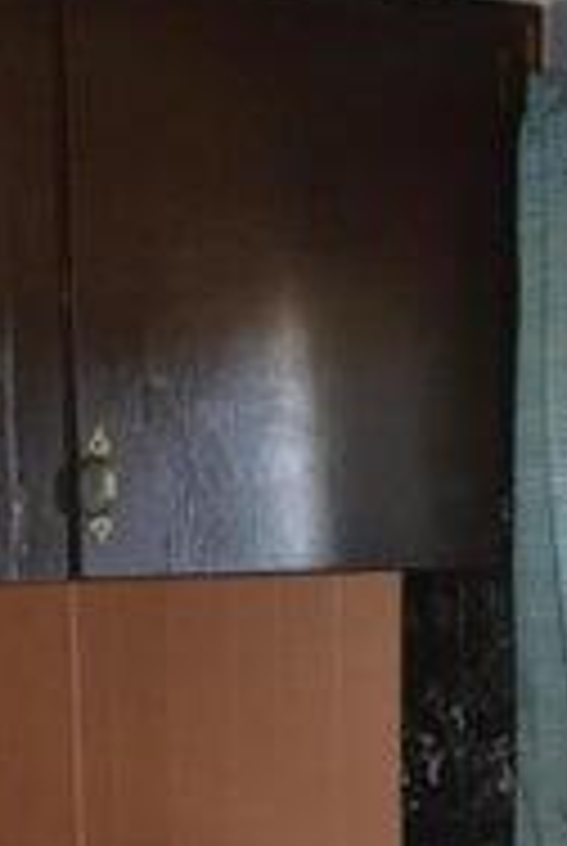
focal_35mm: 107
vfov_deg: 18.4
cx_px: 382
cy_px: 904
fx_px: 2518
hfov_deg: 12.8
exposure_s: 1/60
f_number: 4.5
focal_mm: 28
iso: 3200
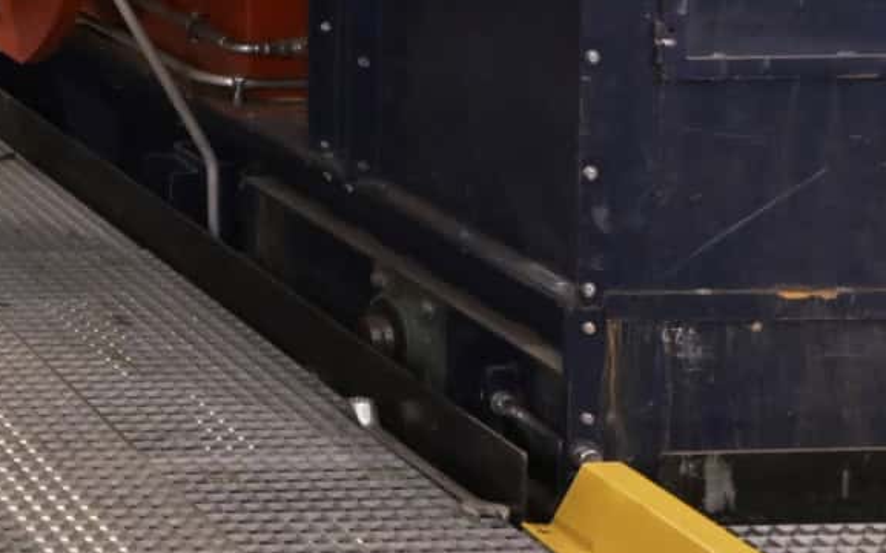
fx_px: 2293
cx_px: -797
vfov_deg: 12.7
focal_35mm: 95
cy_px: -399
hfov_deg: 17.1
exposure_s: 1/50
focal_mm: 14
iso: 2000
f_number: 4
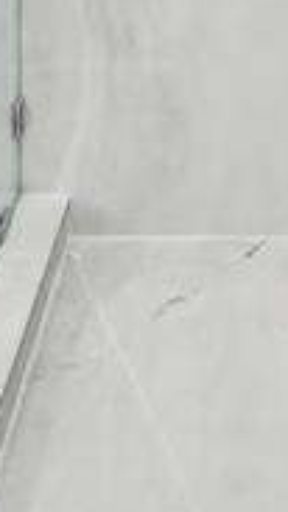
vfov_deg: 14.8
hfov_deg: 10.9
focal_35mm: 110
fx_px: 1493
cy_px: -596
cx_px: 315
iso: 140
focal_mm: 16
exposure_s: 1/15
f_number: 8
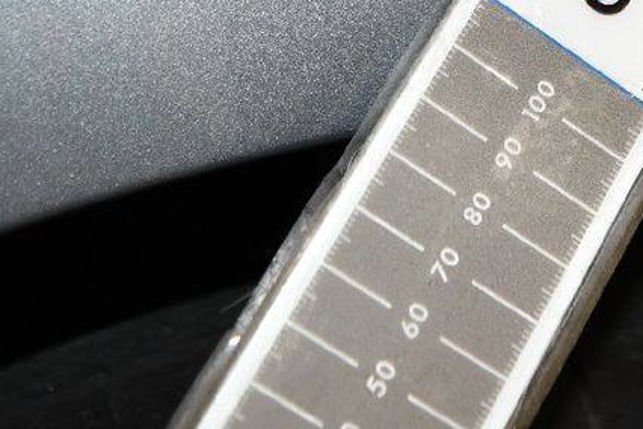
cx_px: 495
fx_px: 1357
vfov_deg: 17.1
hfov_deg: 26.3
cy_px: -103
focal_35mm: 76
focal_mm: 18
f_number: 3.5
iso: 640
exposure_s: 1/60
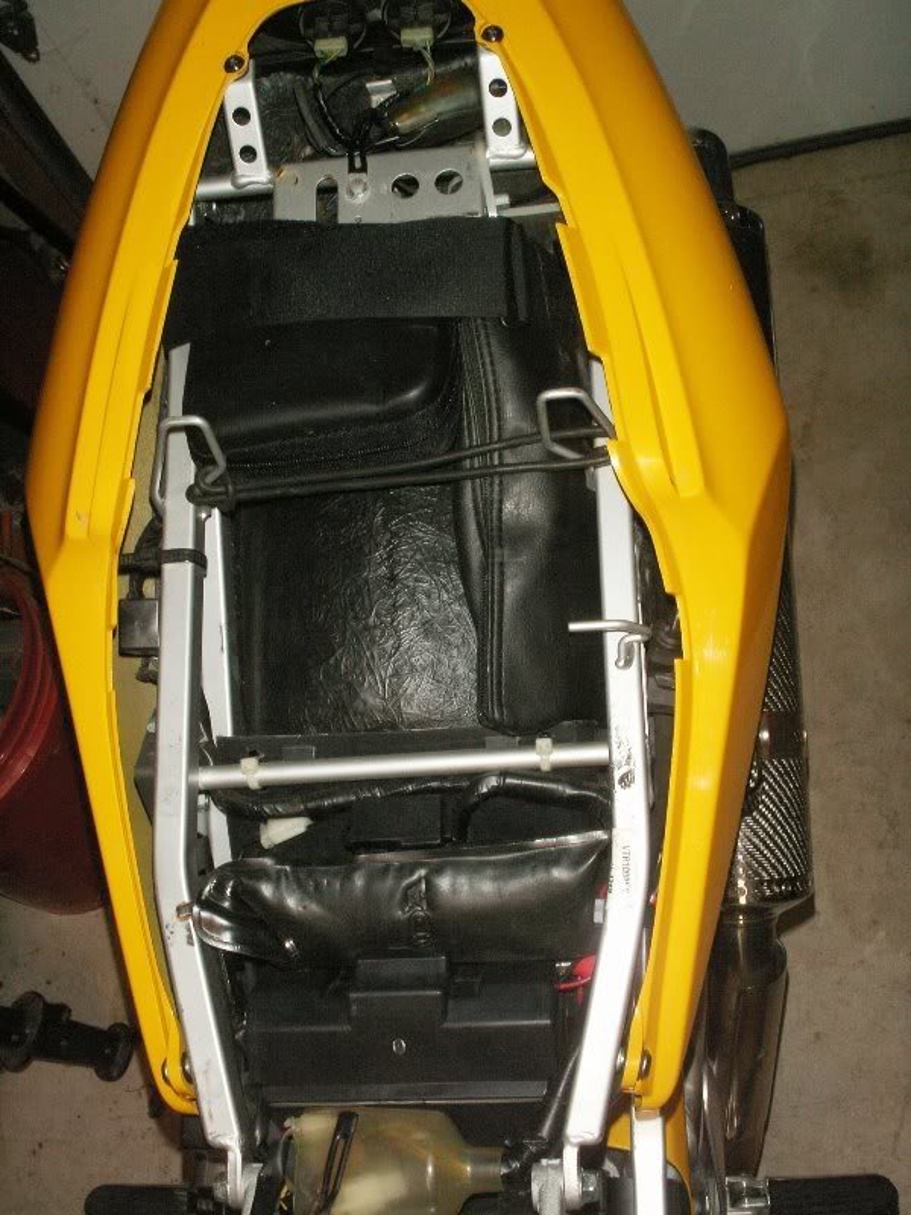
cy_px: 608
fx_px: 1298
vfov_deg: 50.1
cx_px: 456
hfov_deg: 38.7
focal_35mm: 37
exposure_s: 1/40
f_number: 7.1
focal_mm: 7.7
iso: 160
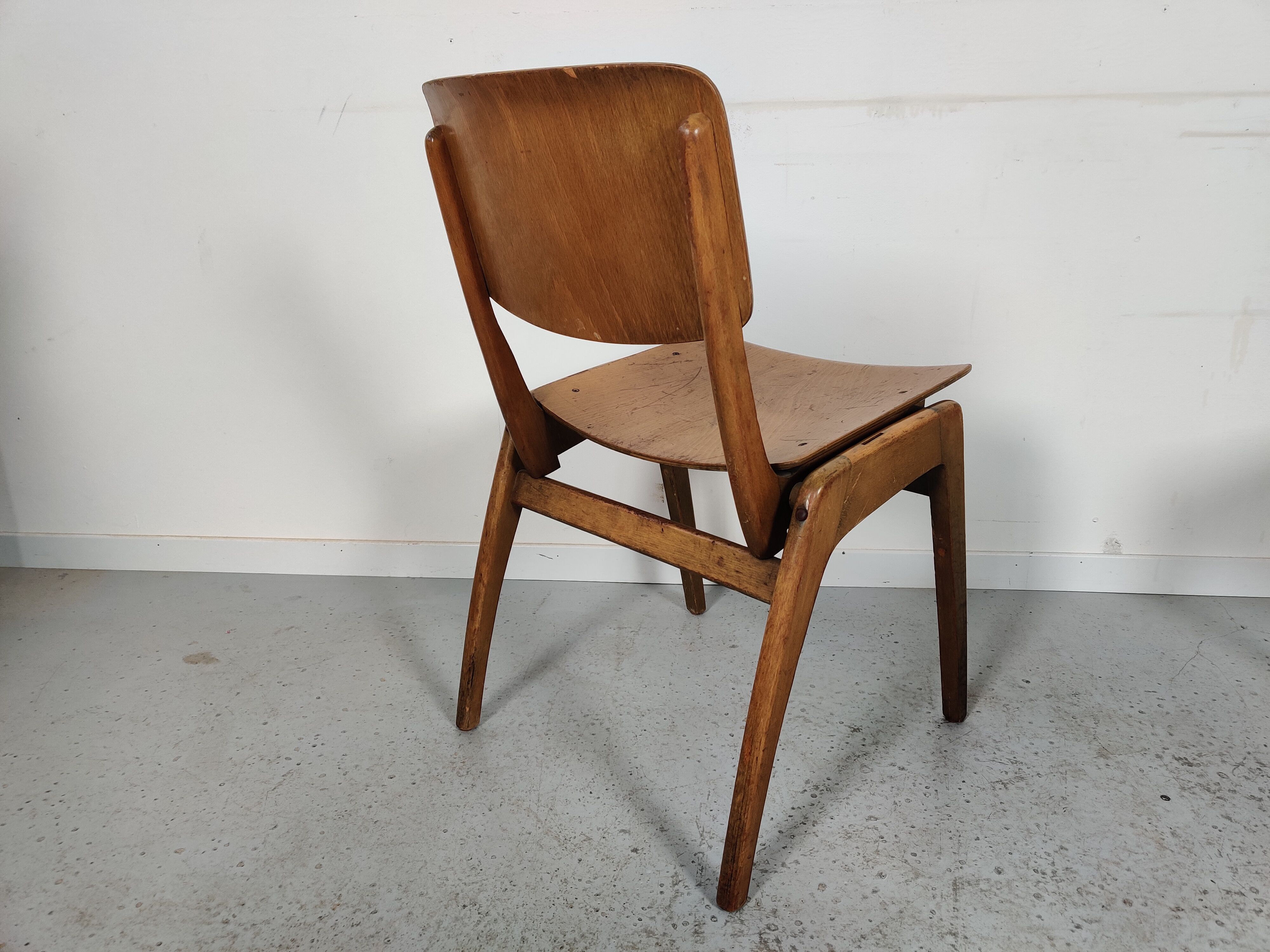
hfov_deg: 65.3
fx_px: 991
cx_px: 635
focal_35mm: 27
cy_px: 476
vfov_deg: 51.4
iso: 200
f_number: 1.65
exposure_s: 1/100
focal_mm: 4.75
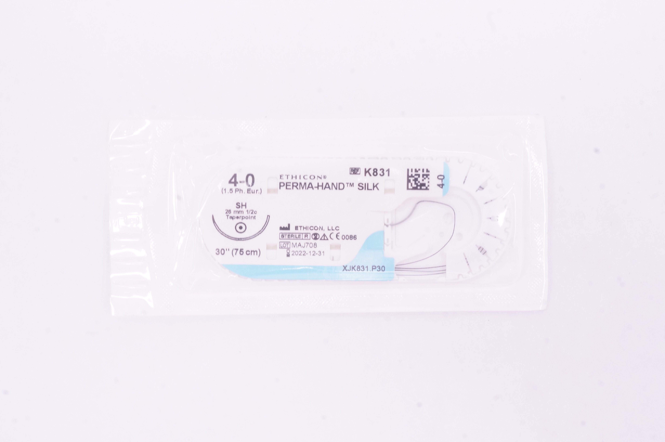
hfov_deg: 35.1
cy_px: 221
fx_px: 1052
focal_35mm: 57
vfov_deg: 23.7
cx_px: 332
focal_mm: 38
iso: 800
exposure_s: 1/10
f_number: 20
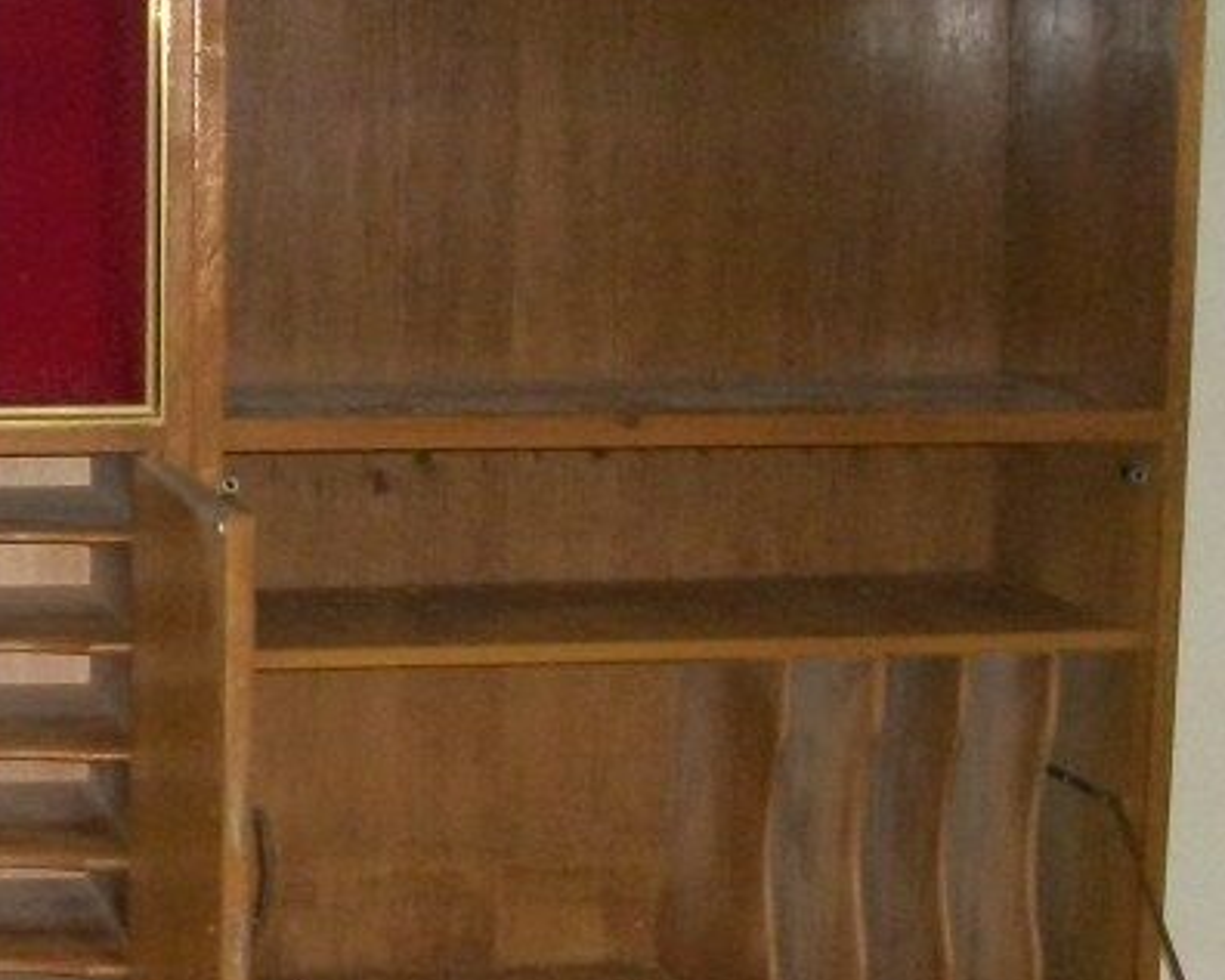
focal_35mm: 101
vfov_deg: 15.2
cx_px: -529
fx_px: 3663
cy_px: 683
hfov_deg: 17.4
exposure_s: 1/30
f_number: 2.9
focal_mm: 5.7
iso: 250
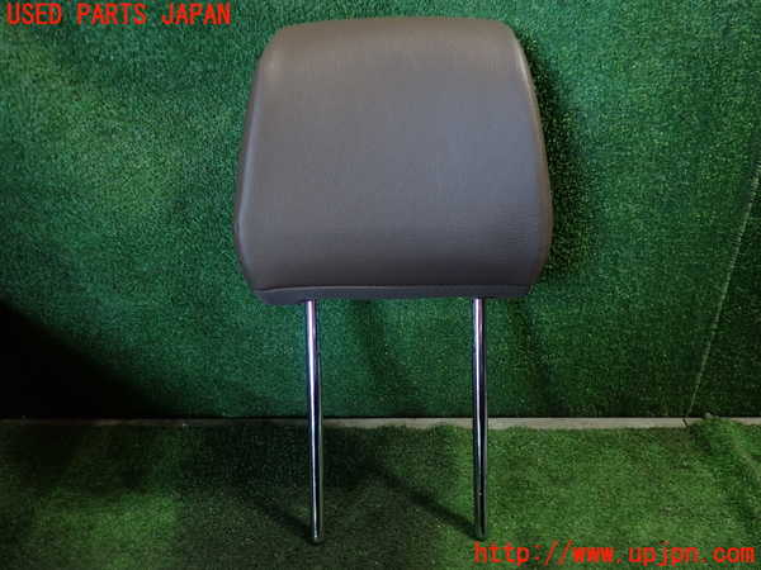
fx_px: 660
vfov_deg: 46.8
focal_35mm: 30
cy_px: 285
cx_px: 380
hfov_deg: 60.0
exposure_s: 1/40
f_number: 2.3
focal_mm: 5.4
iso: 200
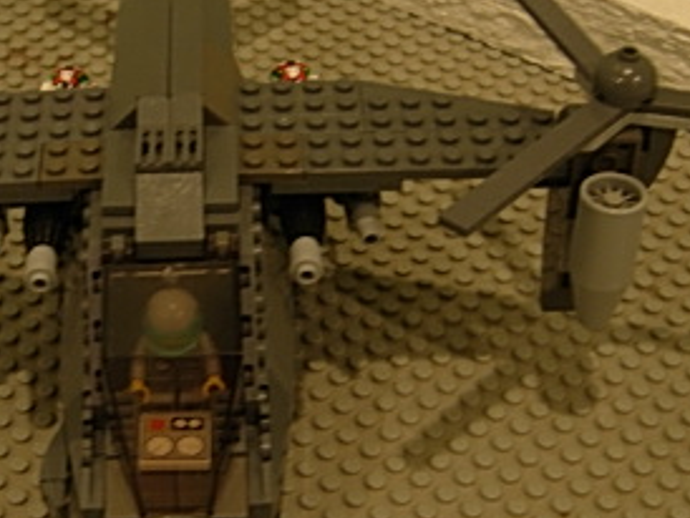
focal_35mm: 84
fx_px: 1676
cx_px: 159
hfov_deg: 23.0
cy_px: 254
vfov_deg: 17.6
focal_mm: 7.5
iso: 70
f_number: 2.7
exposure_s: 1/4
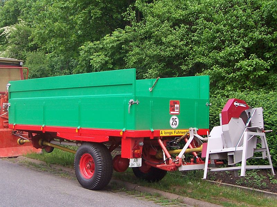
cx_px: 138
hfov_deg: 50.2
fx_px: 296
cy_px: 104
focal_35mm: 37
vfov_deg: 38.6
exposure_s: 1/350
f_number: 2.8
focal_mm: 5.6
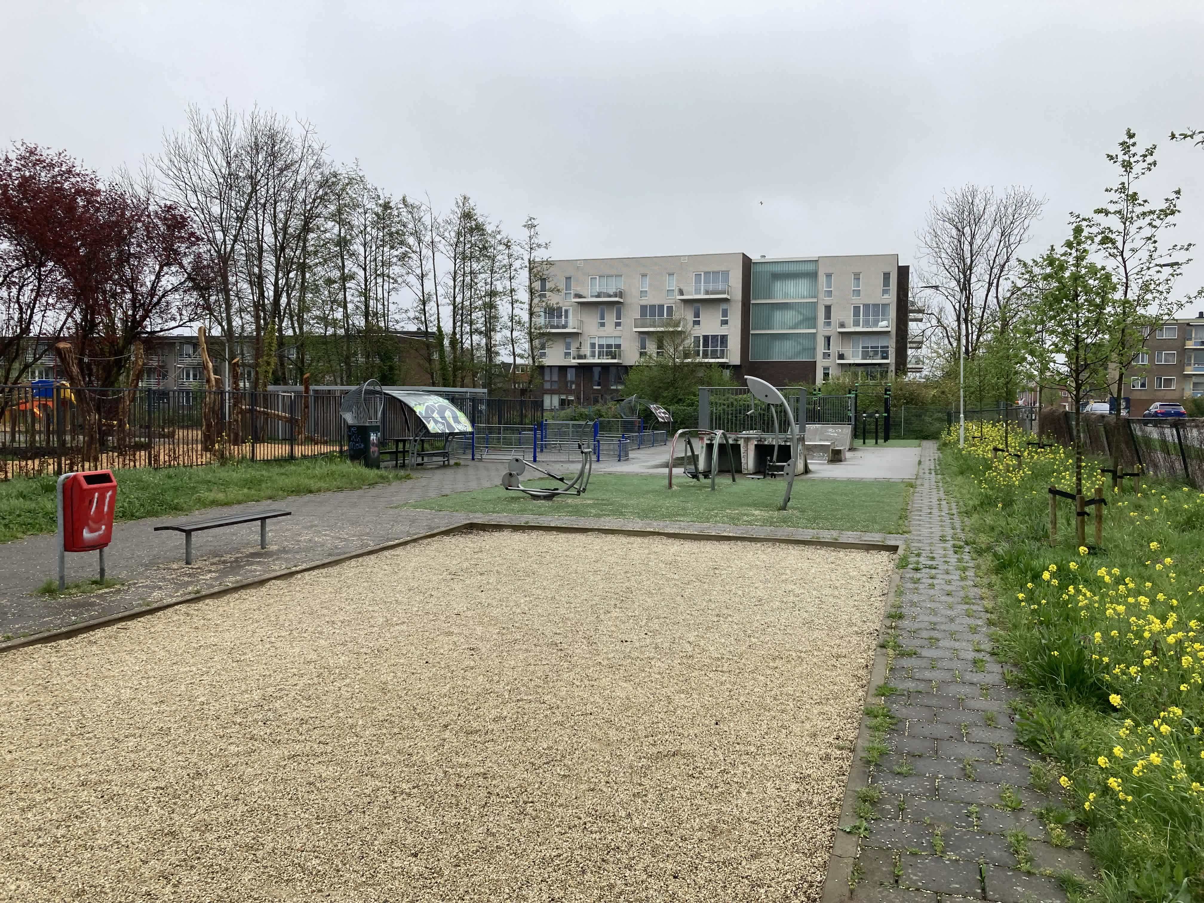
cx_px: 602
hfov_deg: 63.4
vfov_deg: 49.7
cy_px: 452
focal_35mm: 28
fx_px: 974
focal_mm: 4
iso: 20
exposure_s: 1/501
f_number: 1.8
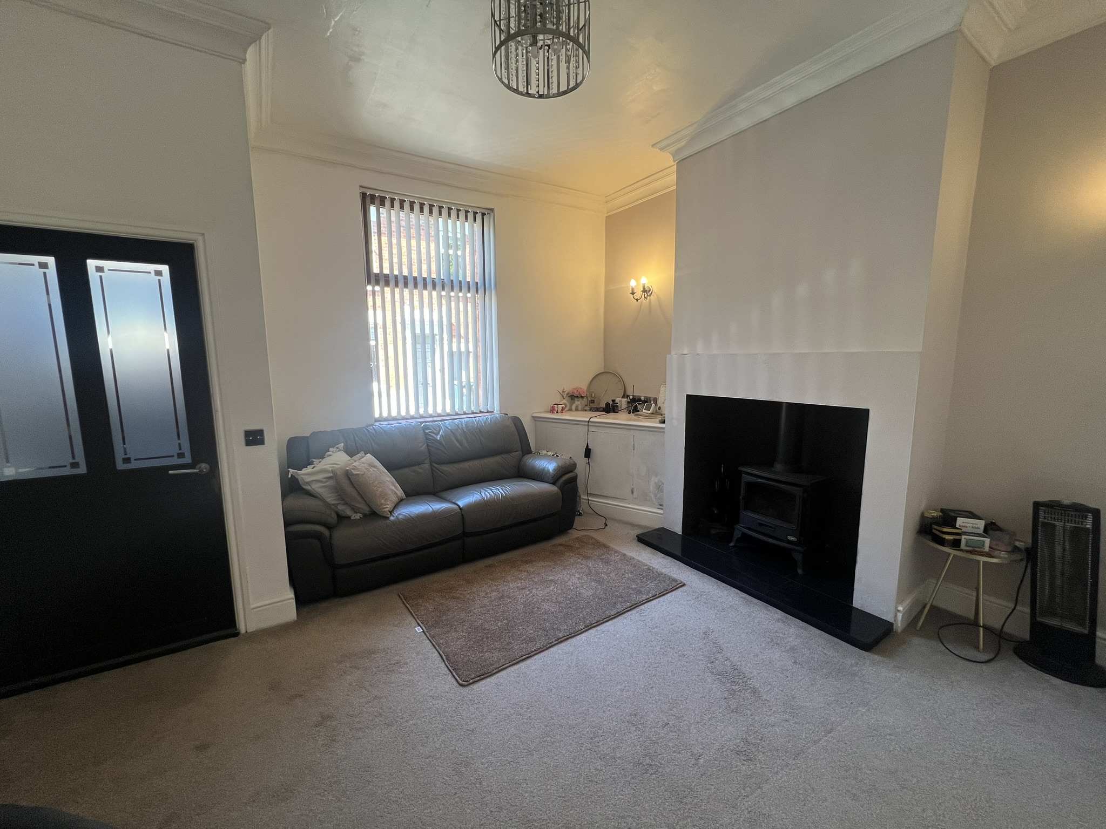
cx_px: 553
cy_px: 414
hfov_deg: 106.2
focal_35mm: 13
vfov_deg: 89.9
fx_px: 415
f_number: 1.8
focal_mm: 1.57
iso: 160
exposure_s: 1/100
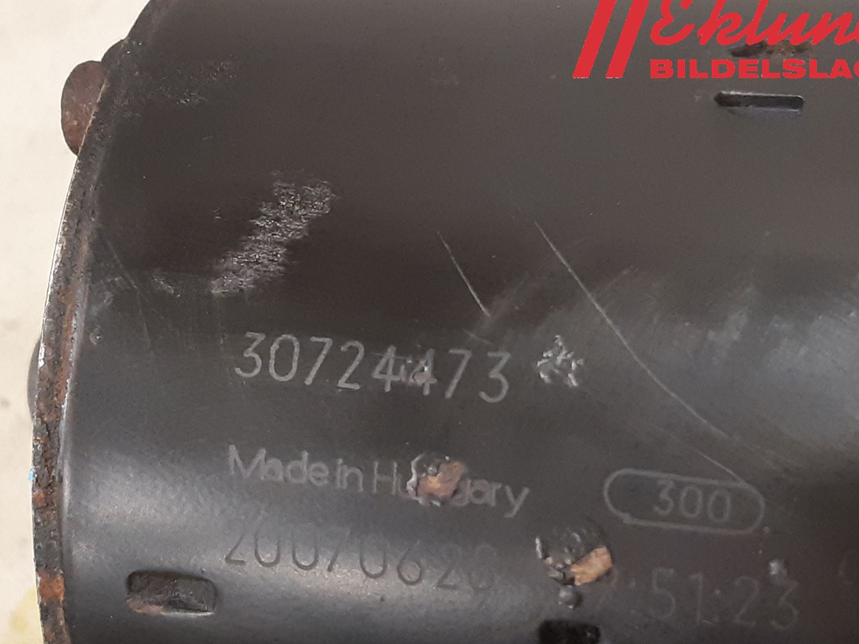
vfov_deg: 39.2
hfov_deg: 50.9
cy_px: 426
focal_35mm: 36
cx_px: 334
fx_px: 893
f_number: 1.7
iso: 250
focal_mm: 3.93
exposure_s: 1/33
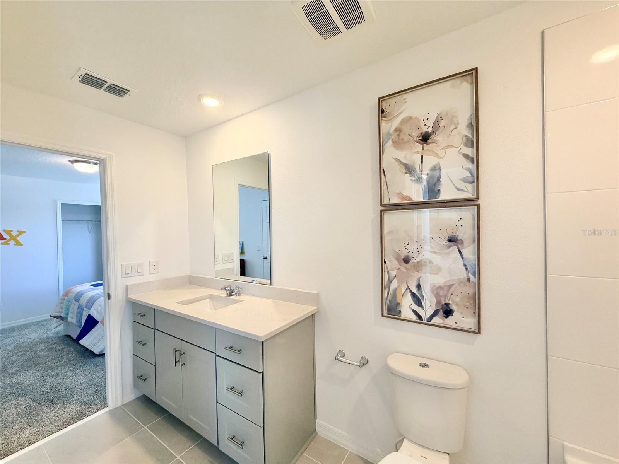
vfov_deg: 85.7
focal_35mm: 14
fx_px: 250
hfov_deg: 102.1
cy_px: 232
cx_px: 310
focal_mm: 2.22
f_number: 2.2
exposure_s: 1/120
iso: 200
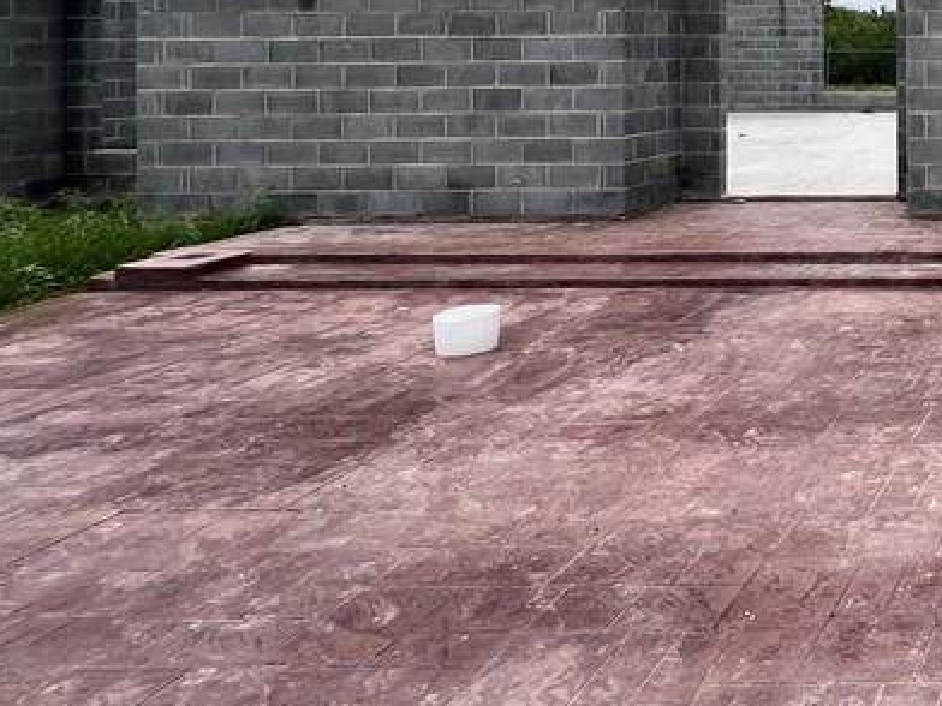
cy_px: 31
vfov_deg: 38.1
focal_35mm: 34
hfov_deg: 37.4
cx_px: 1182
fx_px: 925
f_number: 1.8
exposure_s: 1/669
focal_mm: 1.57
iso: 32
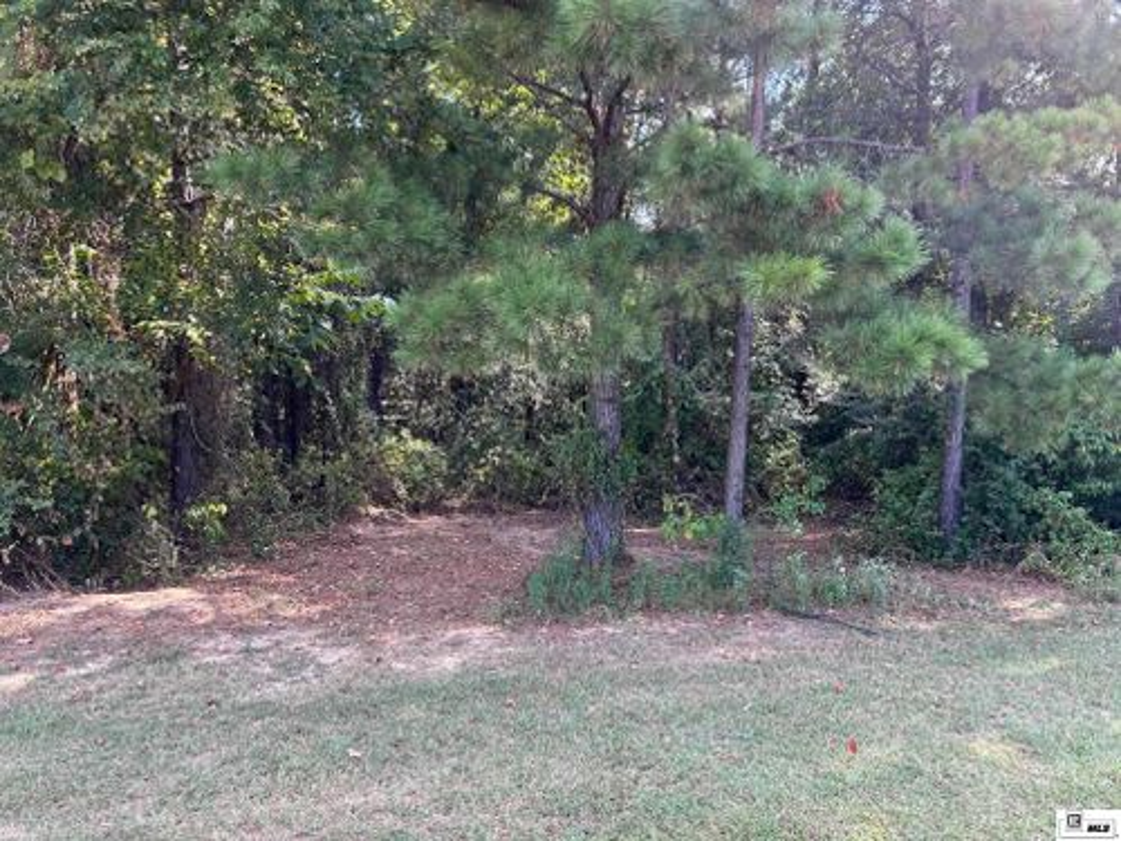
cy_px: 420
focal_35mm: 26
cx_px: 560
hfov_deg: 67.3
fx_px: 842
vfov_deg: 53.1
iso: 40
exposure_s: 1/174
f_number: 1.5
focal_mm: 5.7
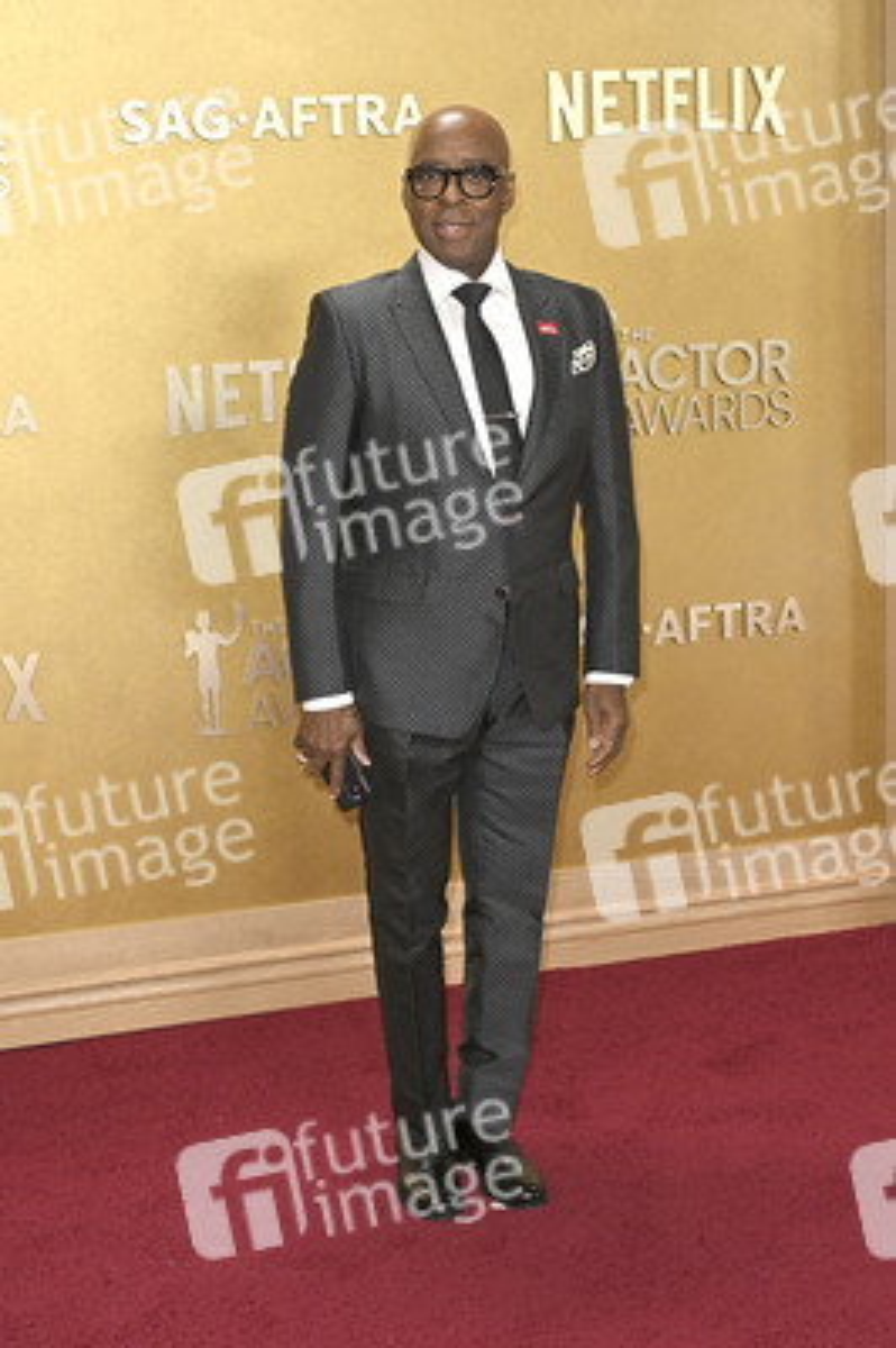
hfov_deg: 25.9
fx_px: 1945
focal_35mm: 52
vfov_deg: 38.2
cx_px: 448
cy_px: 674
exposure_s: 1/320
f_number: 5.6
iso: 2500
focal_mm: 52
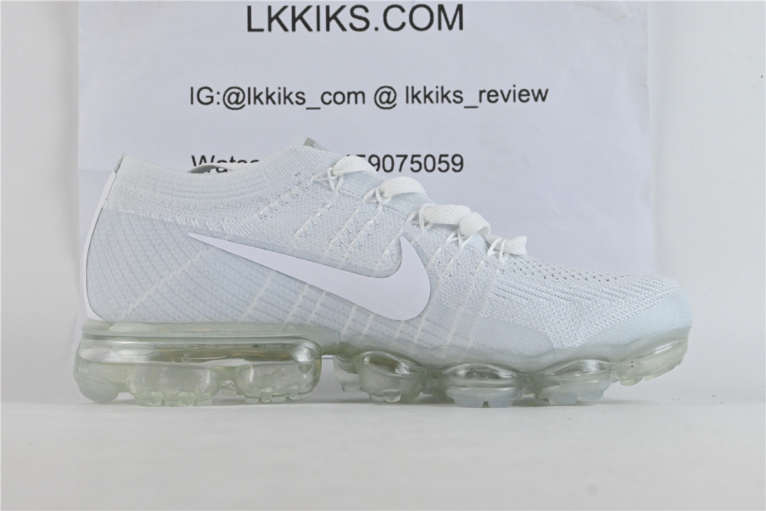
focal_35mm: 60
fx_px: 1277
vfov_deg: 22.6
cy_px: 256
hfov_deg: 33.4
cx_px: 383
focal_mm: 40
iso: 1000
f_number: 10
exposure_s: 1/125
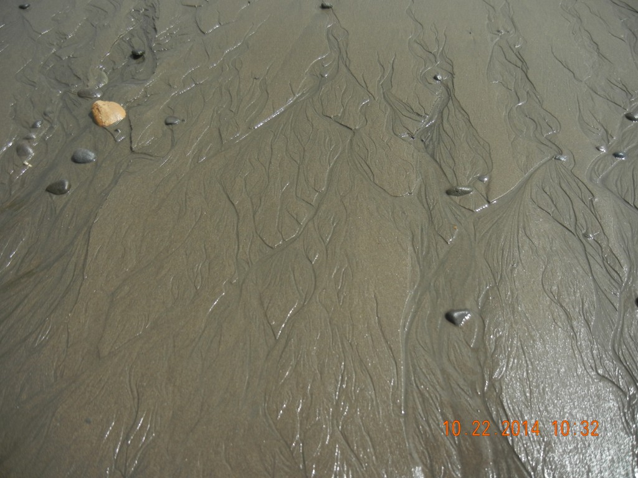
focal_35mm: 30
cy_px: 239
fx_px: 553
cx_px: 319
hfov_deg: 60.0
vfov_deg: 46.8
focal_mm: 5.4
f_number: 7
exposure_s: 1/510
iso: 160
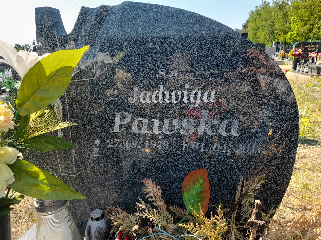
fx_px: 232
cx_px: 160
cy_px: 120
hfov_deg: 69.4
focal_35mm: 25
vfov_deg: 54.9
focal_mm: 4.6
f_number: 2
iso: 20
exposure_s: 1/122
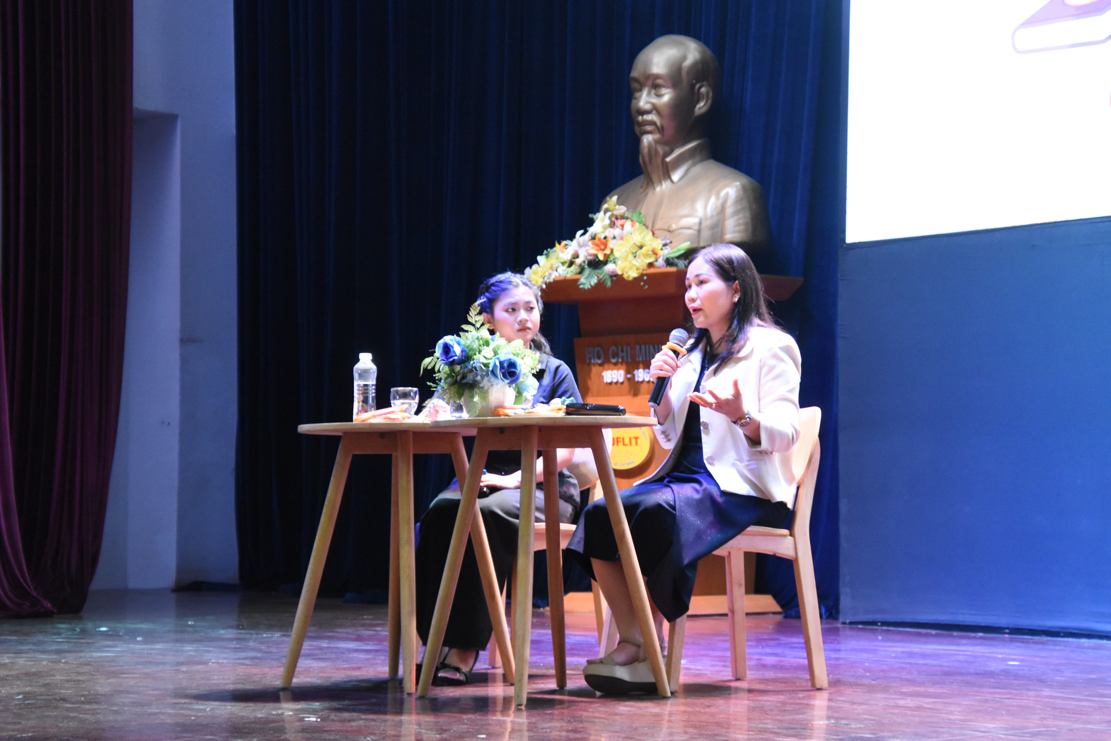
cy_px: 370
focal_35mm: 82
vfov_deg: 16.6
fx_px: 2546
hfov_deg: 24.6
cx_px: 556
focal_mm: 55
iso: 3200
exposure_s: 1/100
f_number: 4.5
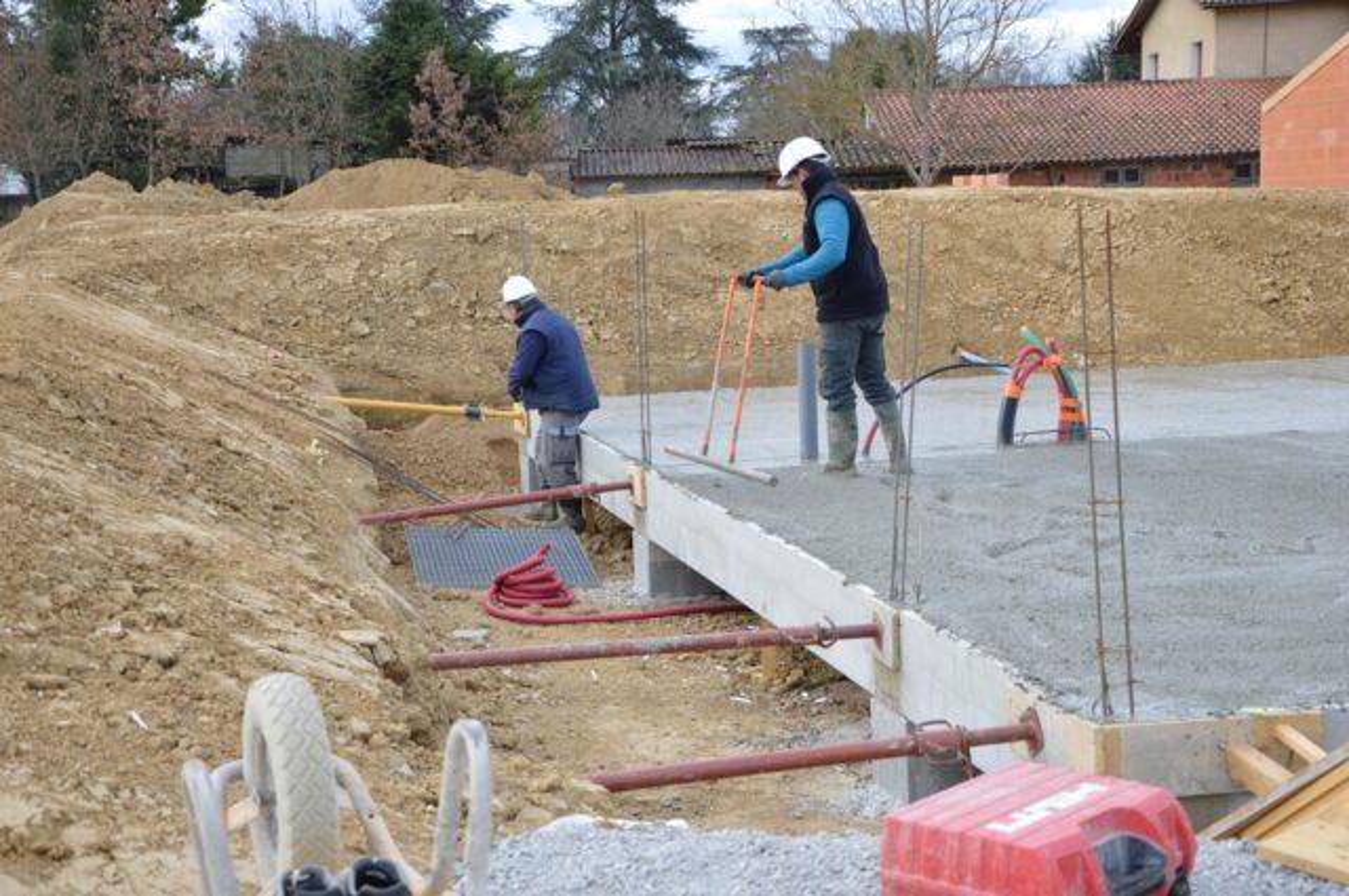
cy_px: 448
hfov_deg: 35.1
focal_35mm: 57
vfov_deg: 23.7
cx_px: 674
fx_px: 2133
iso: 180
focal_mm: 38
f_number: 5.6
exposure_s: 1/125
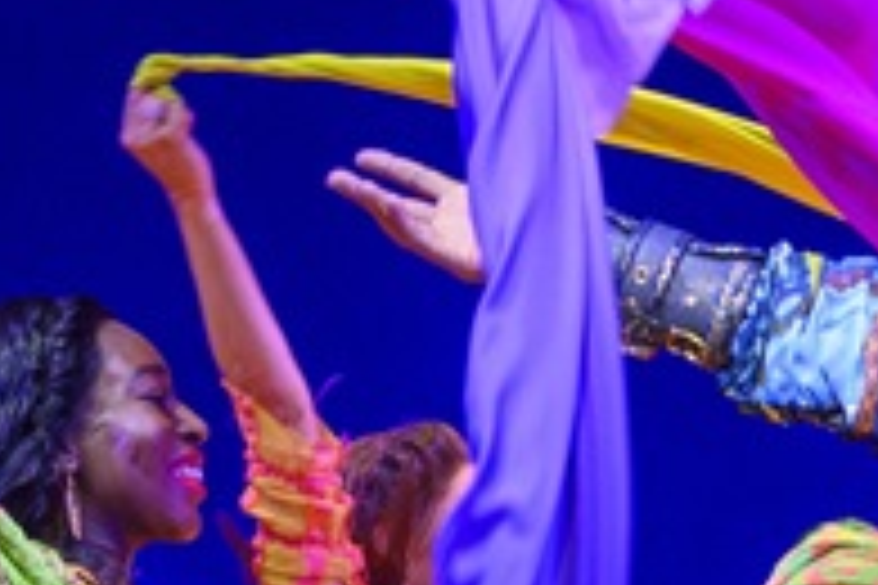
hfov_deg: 6.8
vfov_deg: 4.6
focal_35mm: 295
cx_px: 1576
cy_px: 806
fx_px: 7194
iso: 3200
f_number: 5.6
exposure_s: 1/400
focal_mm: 48
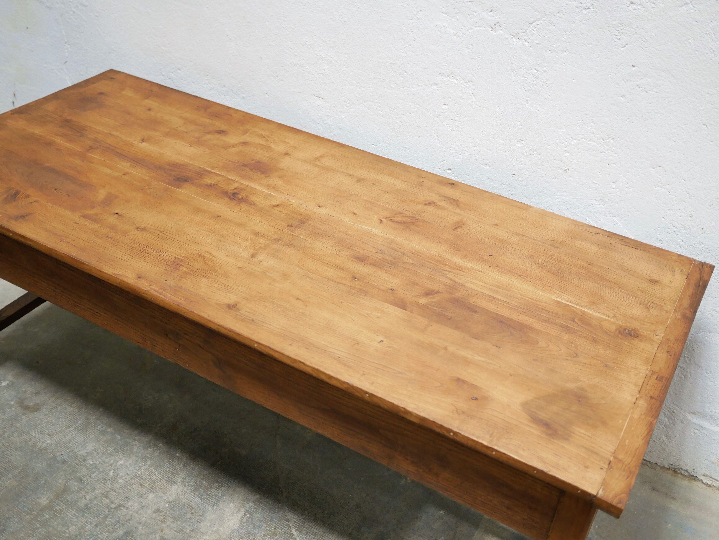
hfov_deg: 46.8
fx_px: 831
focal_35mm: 40
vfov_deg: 36.0
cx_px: 360
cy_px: 270
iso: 500
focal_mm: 20
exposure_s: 1/60
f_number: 1.7
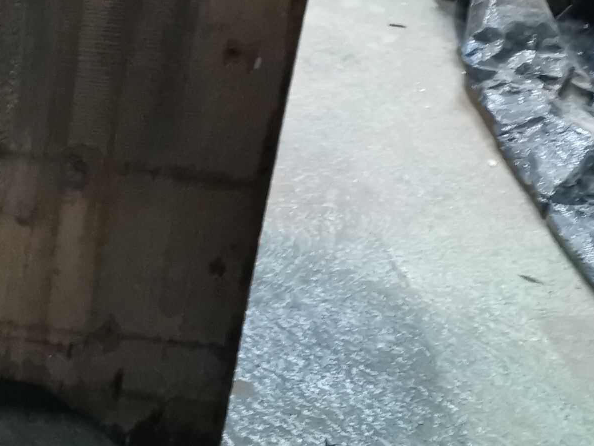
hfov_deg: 20.4
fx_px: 1424
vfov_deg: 17.5
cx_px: -284
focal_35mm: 83
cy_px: 42
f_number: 1.8
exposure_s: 1/20
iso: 640
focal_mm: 5.58
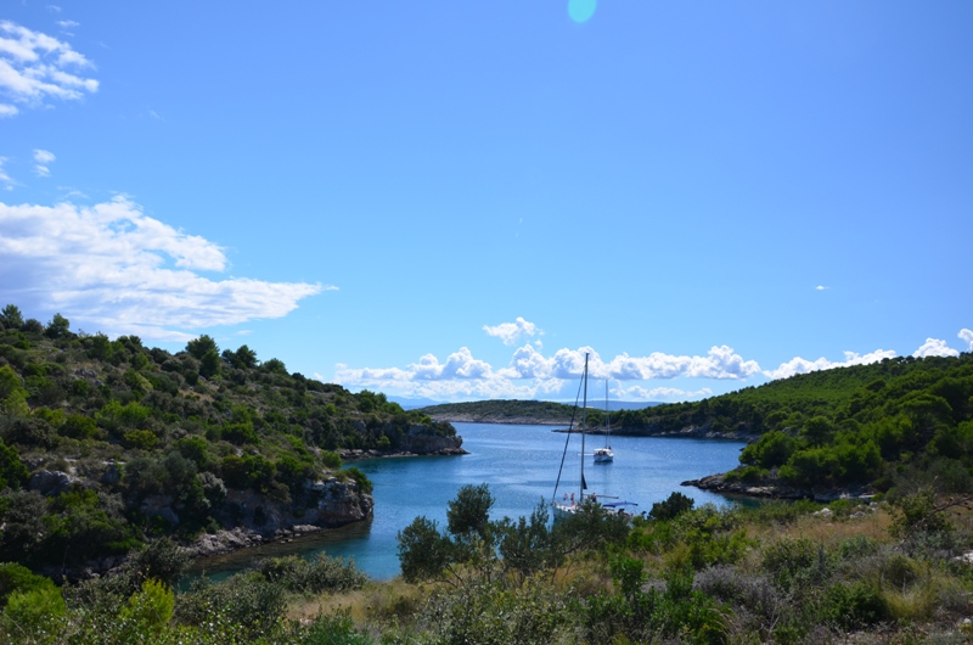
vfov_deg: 47.7
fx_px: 728
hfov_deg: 67.5
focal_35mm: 27
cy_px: 322
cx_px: 486
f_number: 8
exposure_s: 1/250
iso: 125
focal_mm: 18
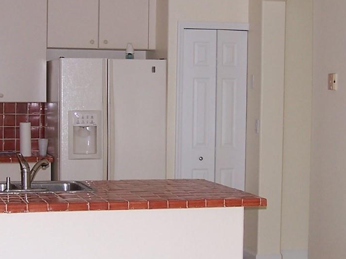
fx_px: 859
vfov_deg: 17.2
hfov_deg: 22.7
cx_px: 131
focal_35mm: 86
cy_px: 116
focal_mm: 6.3
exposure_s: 1/60
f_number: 2.8
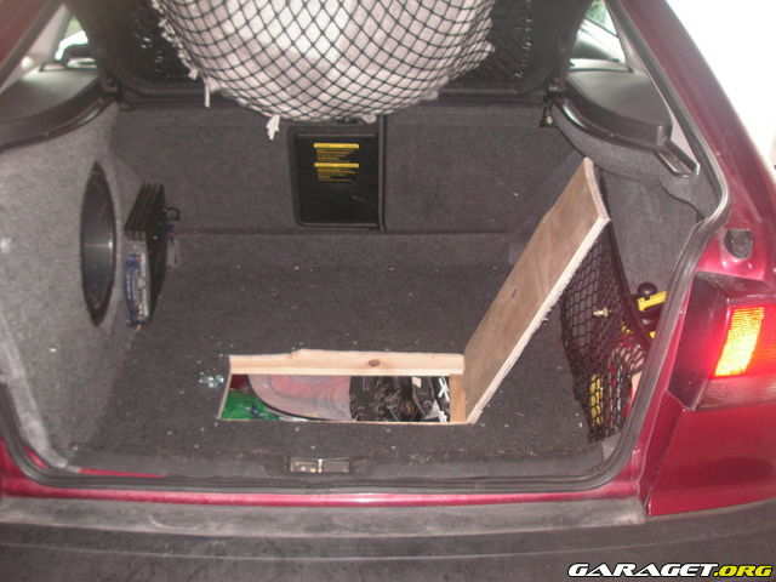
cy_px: 291
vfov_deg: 37.7
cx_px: 388
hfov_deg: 49.0
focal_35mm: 38
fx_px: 852
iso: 160
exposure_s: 1/45
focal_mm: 6.3
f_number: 3.3
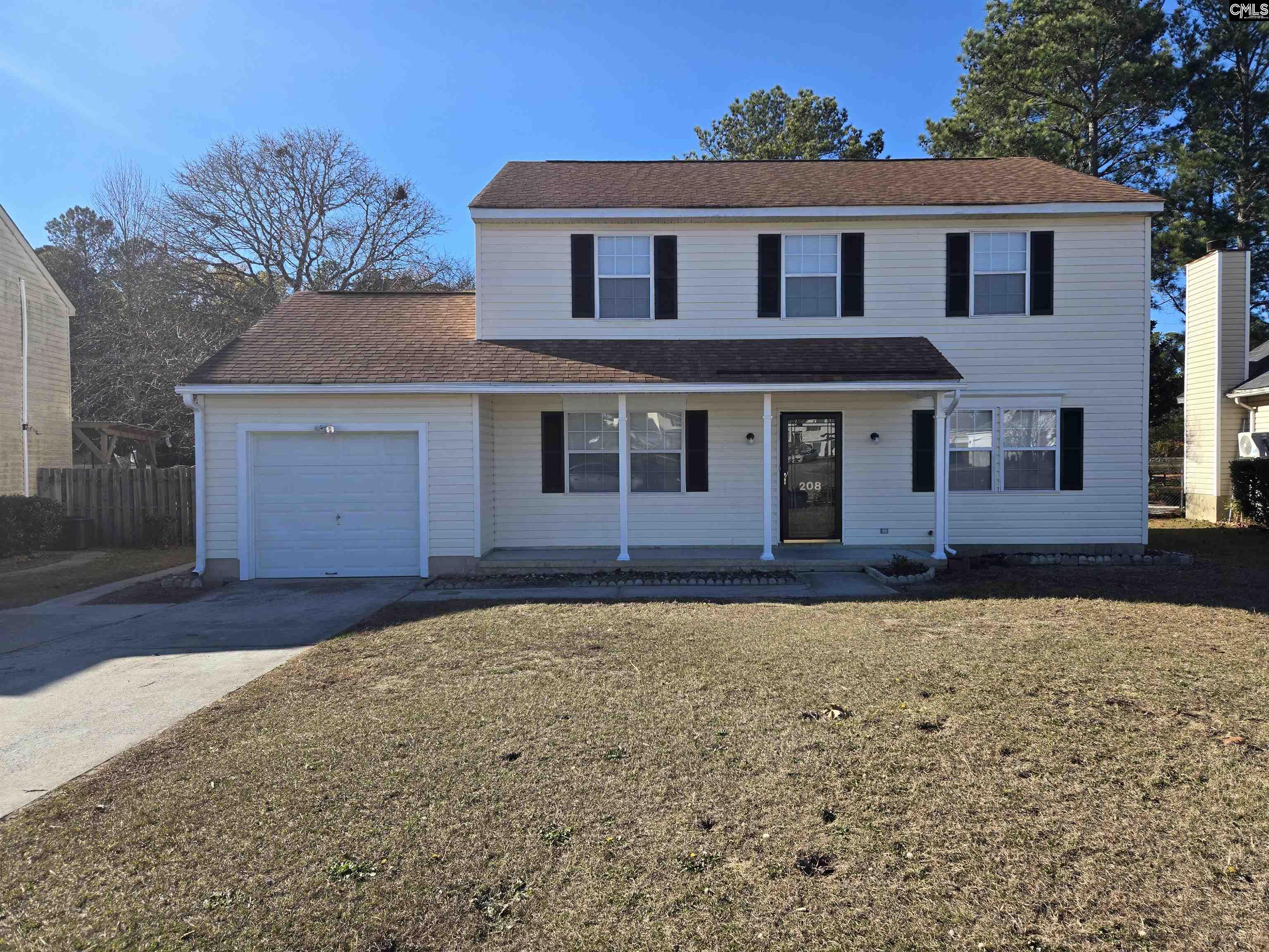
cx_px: 634
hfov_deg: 73.9
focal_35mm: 23
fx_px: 843
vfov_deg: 58.9
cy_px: 476
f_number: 1.8
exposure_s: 1/2921
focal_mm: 5.4
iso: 64
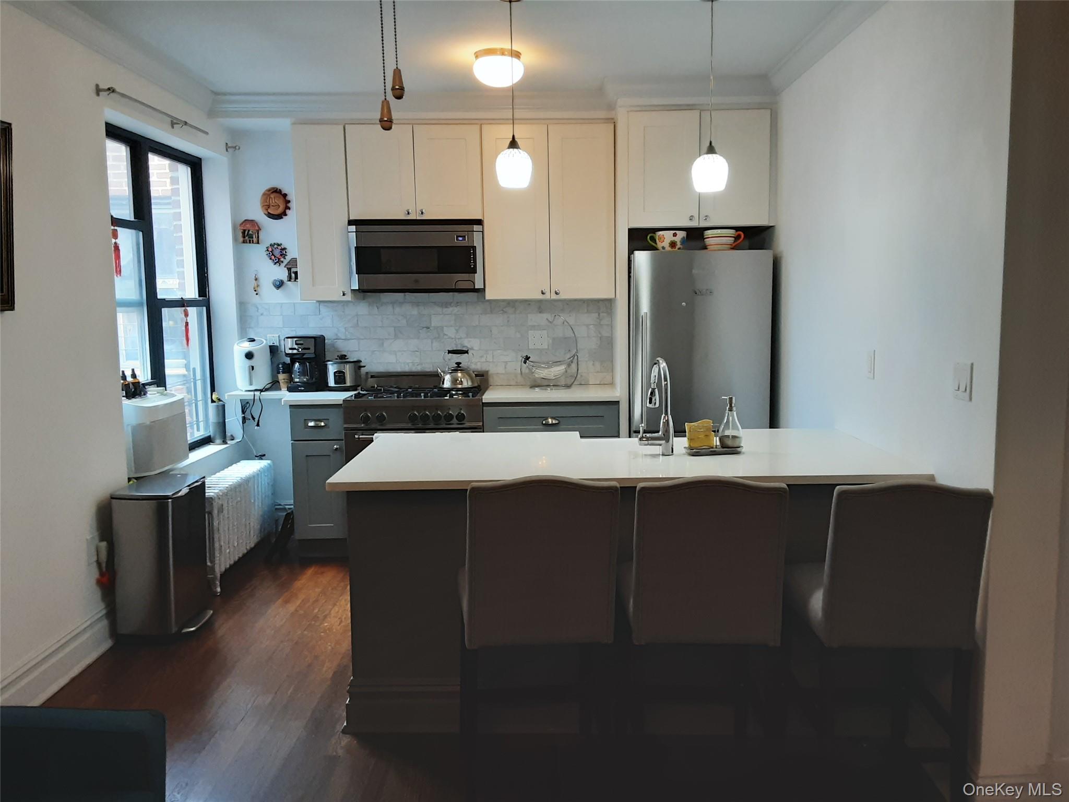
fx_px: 865
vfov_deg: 49.7
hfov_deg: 63.4
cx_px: 534
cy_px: 401
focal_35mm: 28
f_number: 1.9
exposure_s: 1/50
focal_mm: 2.9
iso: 125
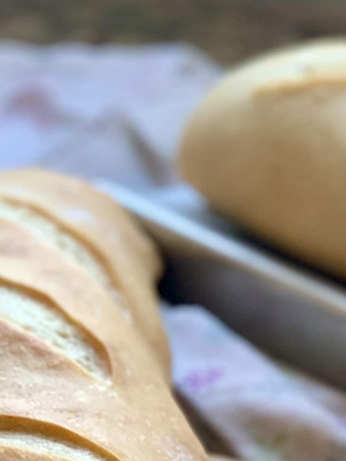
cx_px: 400
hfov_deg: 8.2
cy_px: 444
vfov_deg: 11.0
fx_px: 2386
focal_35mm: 179
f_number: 2.4
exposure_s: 1/60
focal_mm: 6
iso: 100
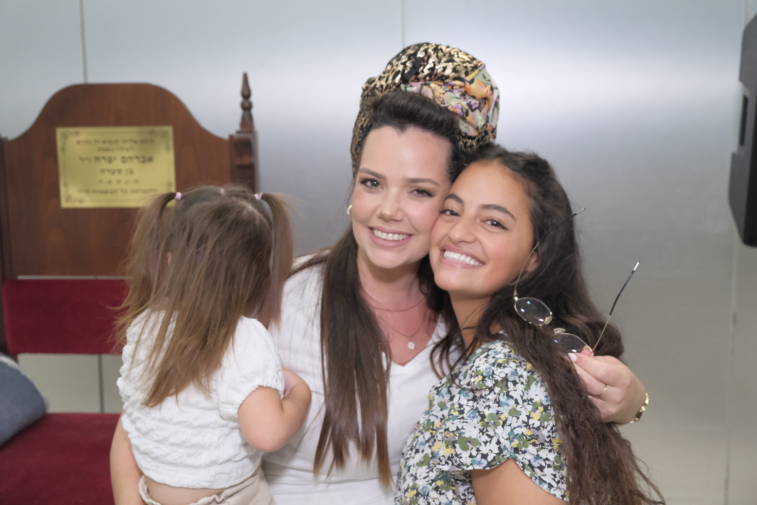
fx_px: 841
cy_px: 252
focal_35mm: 40
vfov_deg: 33.4
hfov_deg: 48.5
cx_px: 378
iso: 4000
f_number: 4
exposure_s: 1/160
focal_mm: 26.5
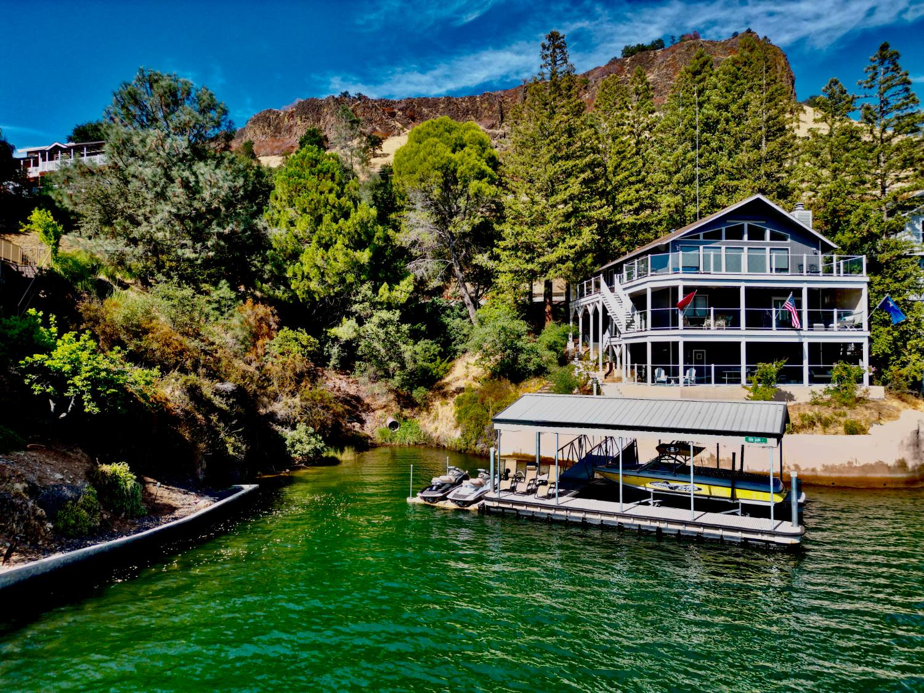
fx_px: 641
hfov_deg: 71.6
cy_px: 346
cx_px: 462
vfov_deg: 56.8
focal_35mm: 24
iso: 140
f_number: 1.7
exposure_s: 1/2000
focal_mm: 6.72
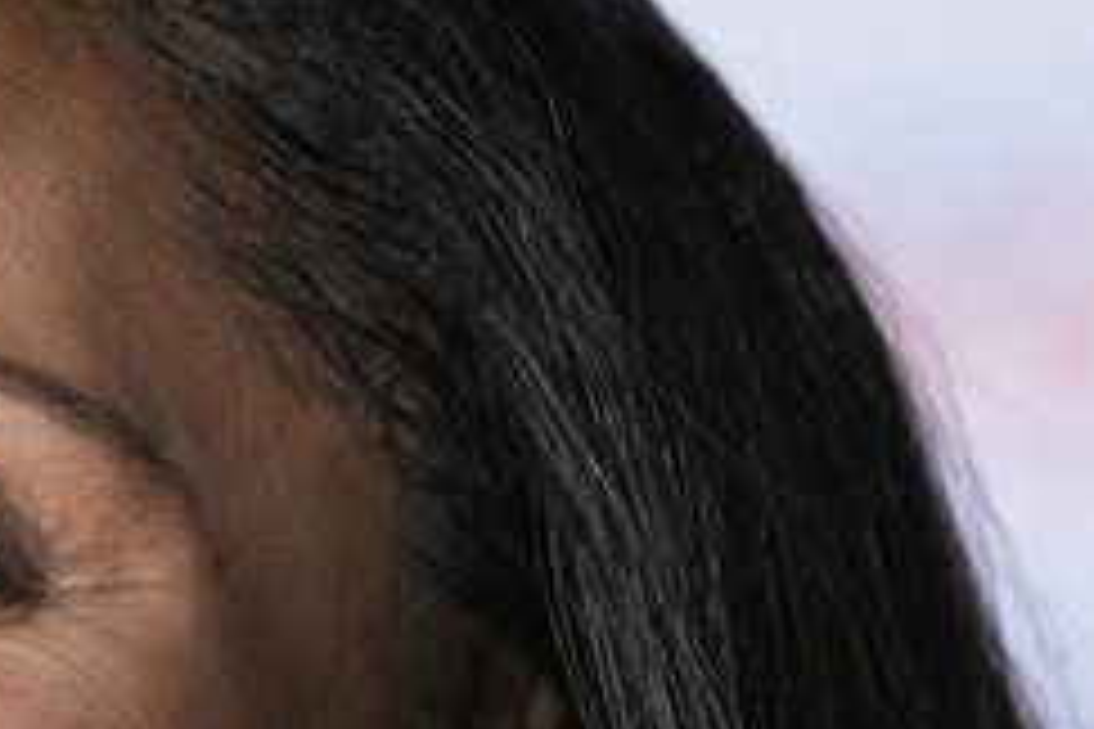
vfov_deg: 1.7
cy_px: 844
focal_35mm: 797
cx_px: -860
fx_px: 24218
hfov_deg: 2.6
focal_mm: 189
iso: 1600
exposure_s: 1/400
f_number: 3.2
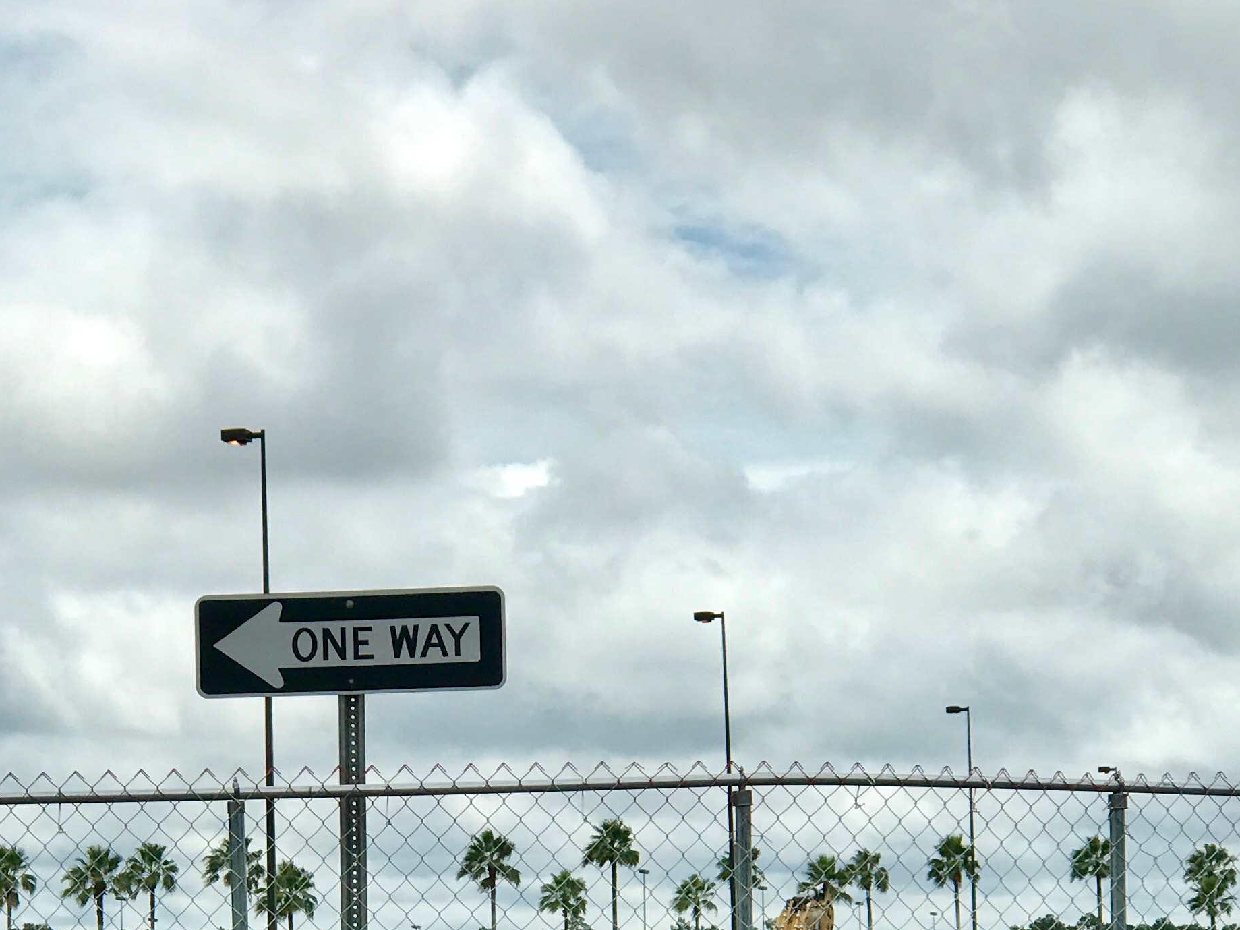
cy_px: 917
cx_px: 471
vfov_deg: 11.7
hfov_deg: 15.8
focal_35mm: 125
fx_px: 4477
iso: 20
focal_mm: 6.6
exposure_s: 1/1996
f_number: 2.8
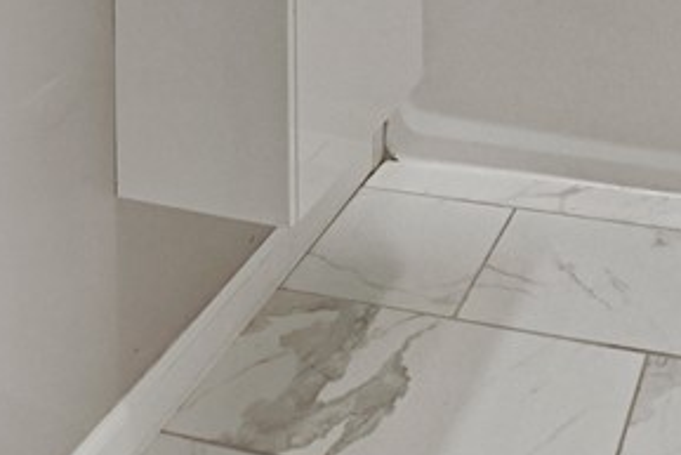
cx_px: 575
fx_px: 1117
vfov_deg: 17.4
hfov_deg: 32.7
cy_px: -424
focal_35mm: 59
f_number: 7.1
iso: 800
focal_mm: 8
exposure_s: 1/6
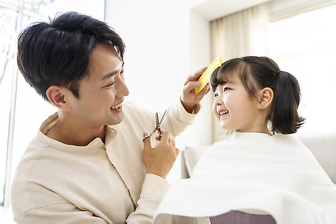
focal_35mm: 30
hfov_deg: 61.9
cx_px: 168
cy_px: 112
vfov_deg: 43.6
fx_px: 280
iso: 250
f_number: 2.8
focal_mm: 30
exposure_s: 1/80
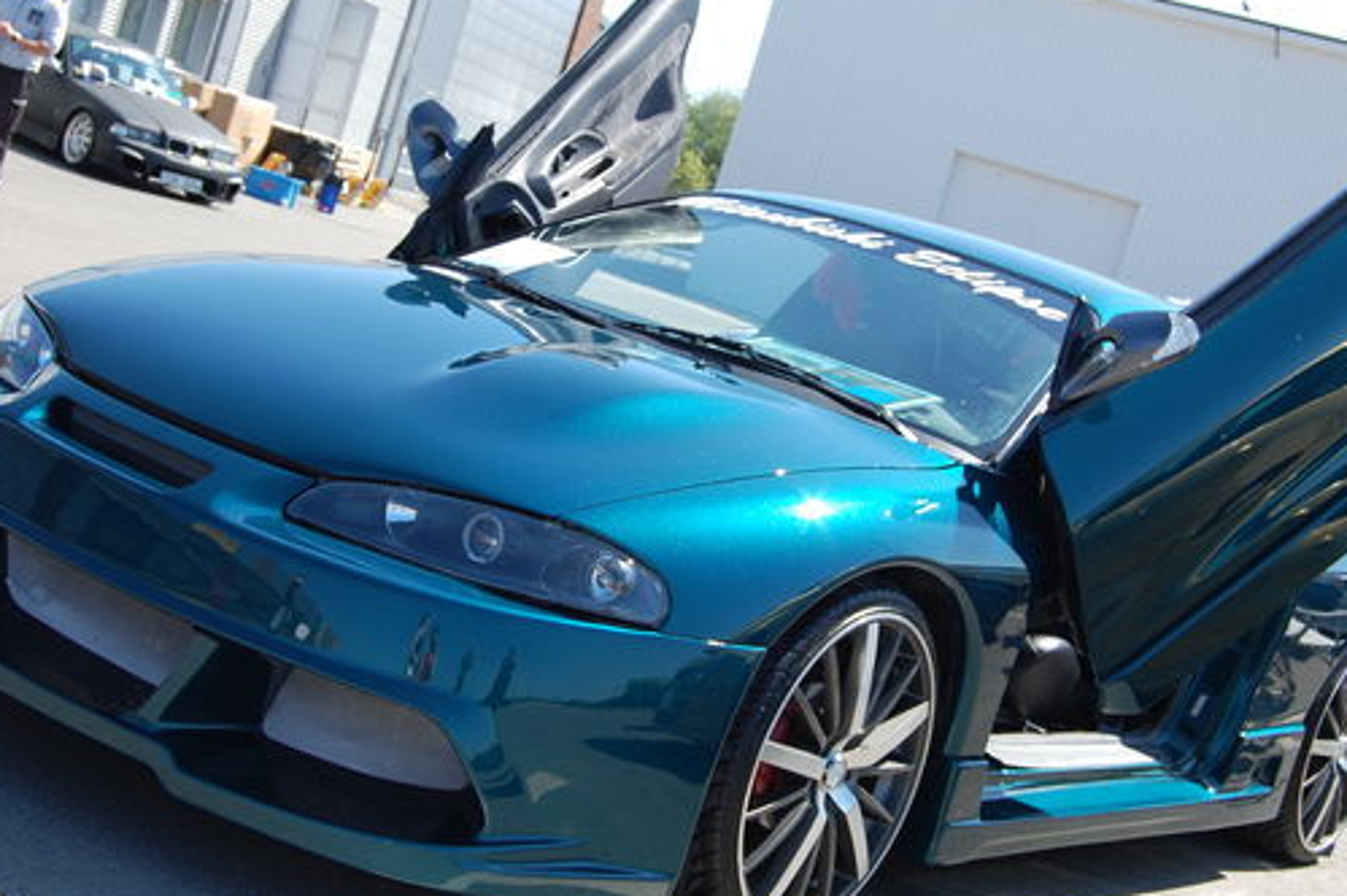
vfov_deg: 22.7
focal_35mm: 60
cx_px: 678
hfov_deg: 33.6
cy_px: 429
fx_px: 2230
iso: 200
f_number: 8
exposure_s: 1/250
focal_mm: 31
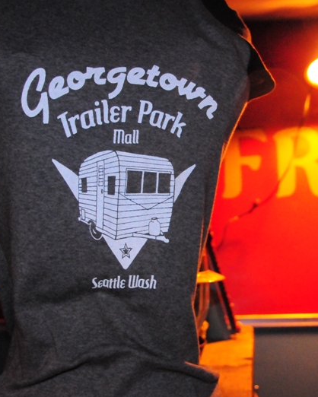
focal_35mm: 56
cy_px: 201
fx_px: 658
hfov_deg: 27.1
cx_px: 186
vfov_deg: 33.6
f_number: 5
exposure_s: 1/25
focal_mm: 26
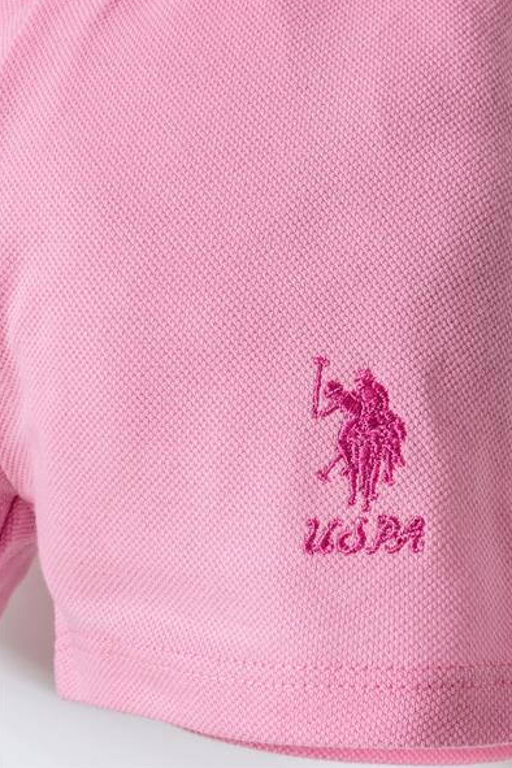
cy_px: 384
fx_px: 1621
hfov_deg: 17.9
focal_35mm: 76
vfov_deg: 26.7
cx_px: 256
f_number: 11
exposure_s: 1/125
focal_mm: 50
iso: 160
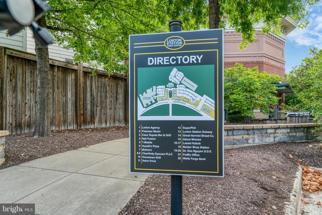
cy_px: 108
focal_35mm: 21
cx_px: 161
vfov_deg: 59.5
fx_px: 188
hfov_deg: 81.2
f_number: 8
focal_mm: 21
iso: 1250
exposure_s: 1/400
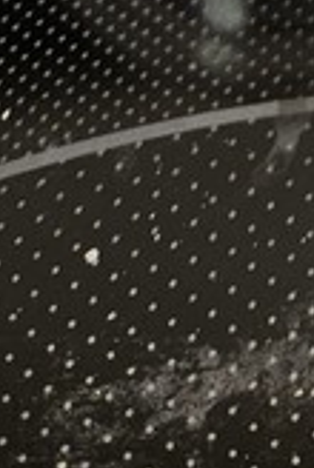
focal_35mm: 149
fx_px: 1941
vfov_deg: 10.2
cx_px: 822
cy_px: -927
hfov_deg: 8.3
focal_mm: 5.4
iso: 160
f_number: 1.8
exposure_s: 1/120
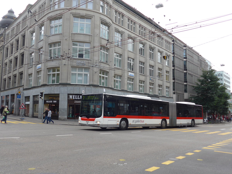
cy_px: 87
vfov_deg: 39.7
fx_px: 241
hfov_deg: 51.4
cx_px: 116
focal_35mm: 36
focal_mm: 7.5
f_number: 2.8
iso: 80
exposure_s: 1/500
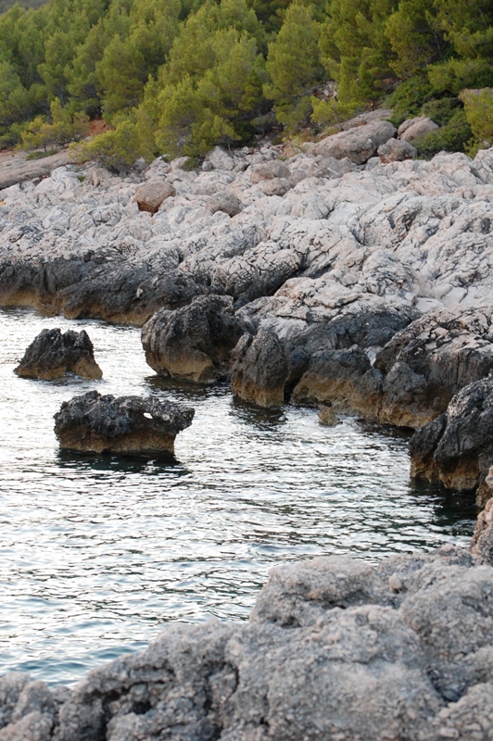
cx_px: 246
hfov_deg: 16.5
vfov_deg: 24.6
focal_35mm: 82
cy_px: 370
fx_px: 1697
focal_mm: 55
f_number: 7.1
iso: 800
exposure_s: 1/25
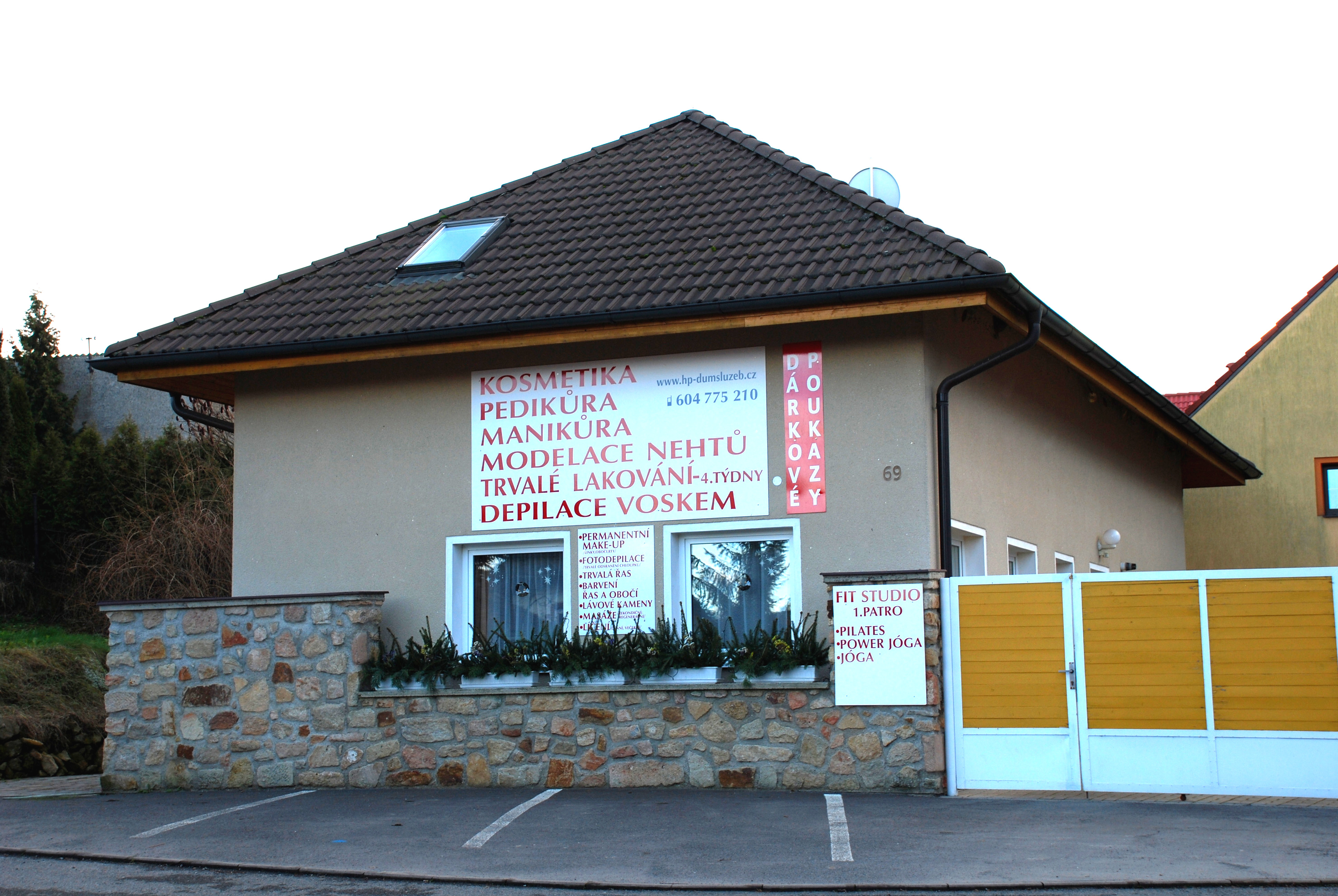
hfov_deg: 37.8
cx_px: 669
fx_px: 1954
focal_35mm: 52
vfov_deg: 25.8
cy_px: 448
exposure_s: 1/125
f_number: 5.6
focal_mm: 35
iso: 125
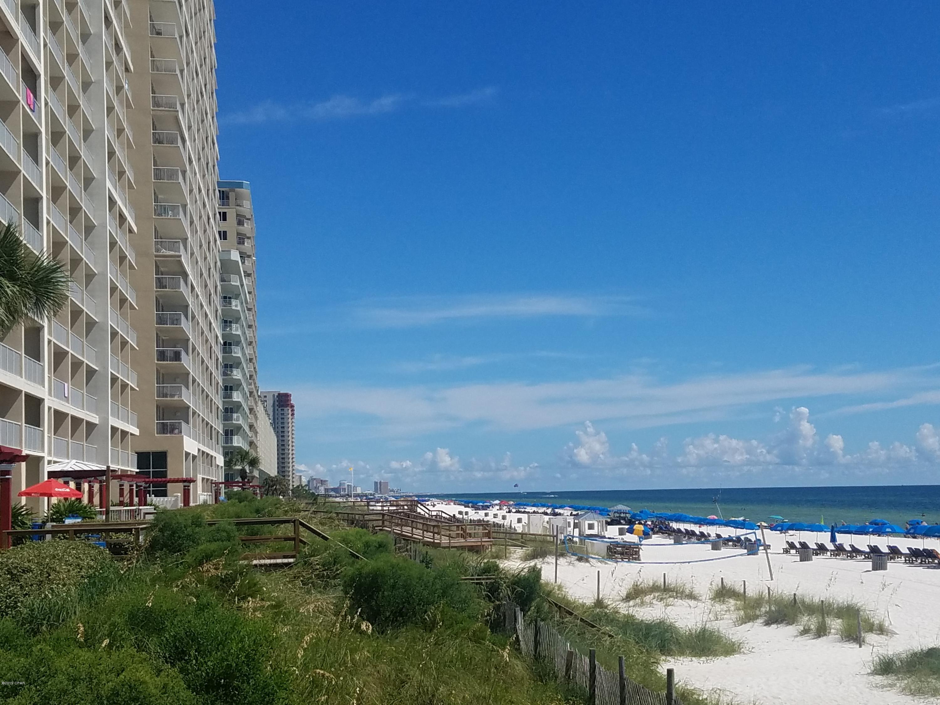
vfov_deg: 53.1
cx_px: 470
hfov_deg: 67.3
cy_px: 352
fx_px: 706
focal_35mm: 26
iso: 50
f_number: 1.7
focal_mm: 4.2
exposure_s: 1/5936
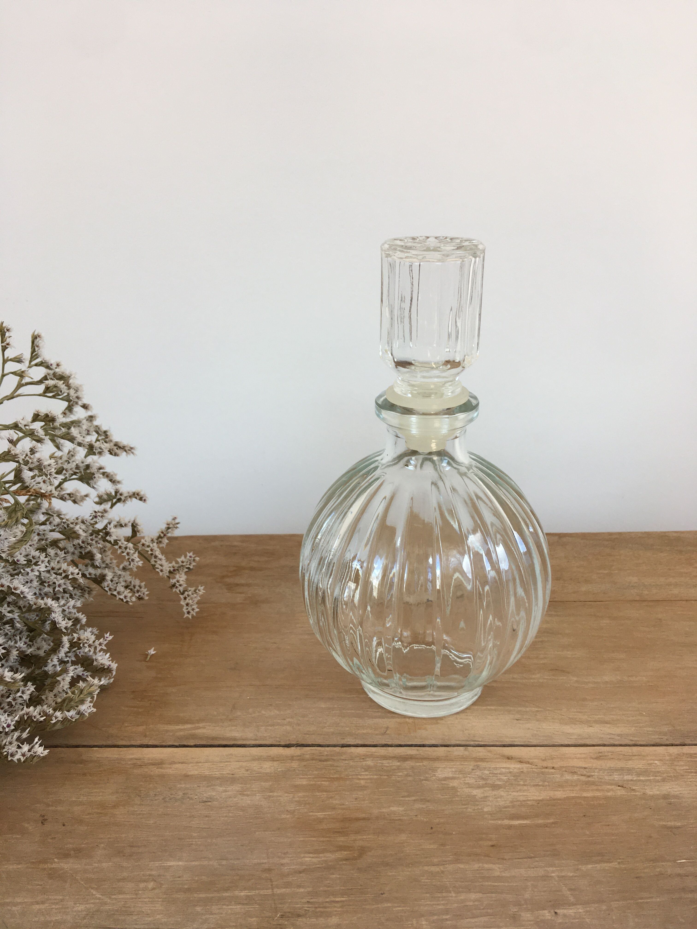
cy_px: 464
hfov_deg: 48.2
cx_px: 348
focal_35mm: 29
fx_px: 779
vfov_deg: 61.7
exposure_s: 1/100
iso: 40
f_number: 2.2
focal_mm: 4.15
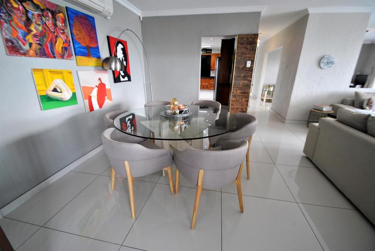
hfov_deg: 100.3
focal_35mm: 15
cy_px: 126
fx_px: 156
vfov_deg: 77.4
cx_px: 188
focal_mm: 10
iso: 360
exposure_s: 1/30
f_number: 3.5
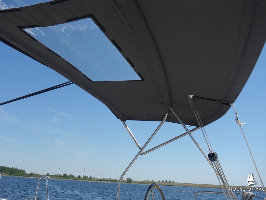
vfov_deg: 43.0
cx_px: 128
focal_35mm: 33
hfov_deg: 55.3
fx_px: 254
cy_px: 99
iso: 125
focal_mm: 11.32
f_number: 4.5
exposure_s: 1/800
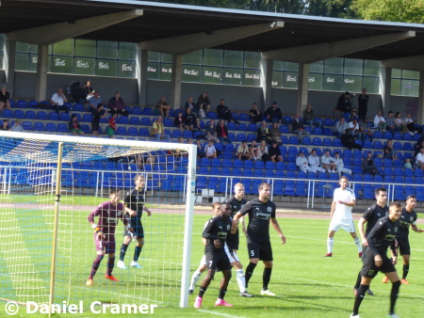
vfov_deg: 6.4
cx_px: 212
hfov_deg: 8.6
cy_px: 159
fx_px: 2831
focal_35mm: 231
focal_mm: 41.4
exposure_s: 1/100
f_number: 5.6
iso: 80
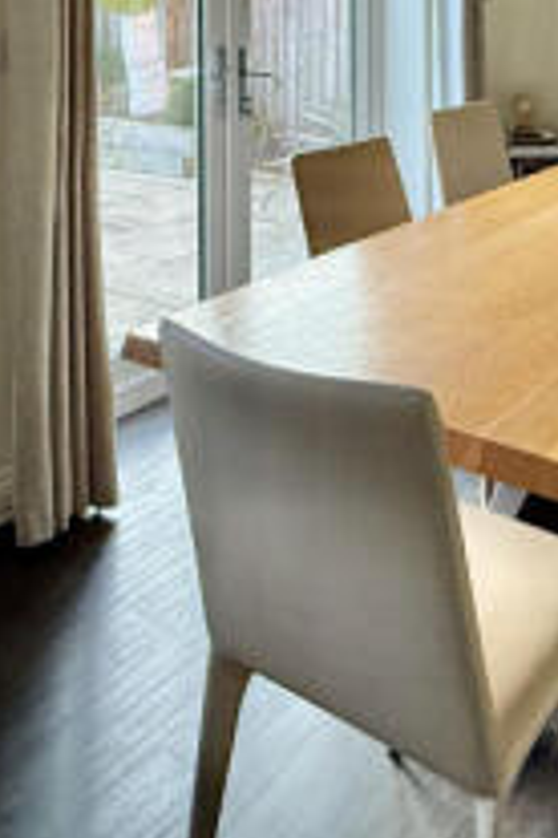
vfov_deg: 40.6
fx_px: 953
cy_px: -26
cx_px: 382
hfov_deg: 32.3
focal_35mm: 41
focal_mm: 2.22
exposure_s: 1/99
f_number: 2.2
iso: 250
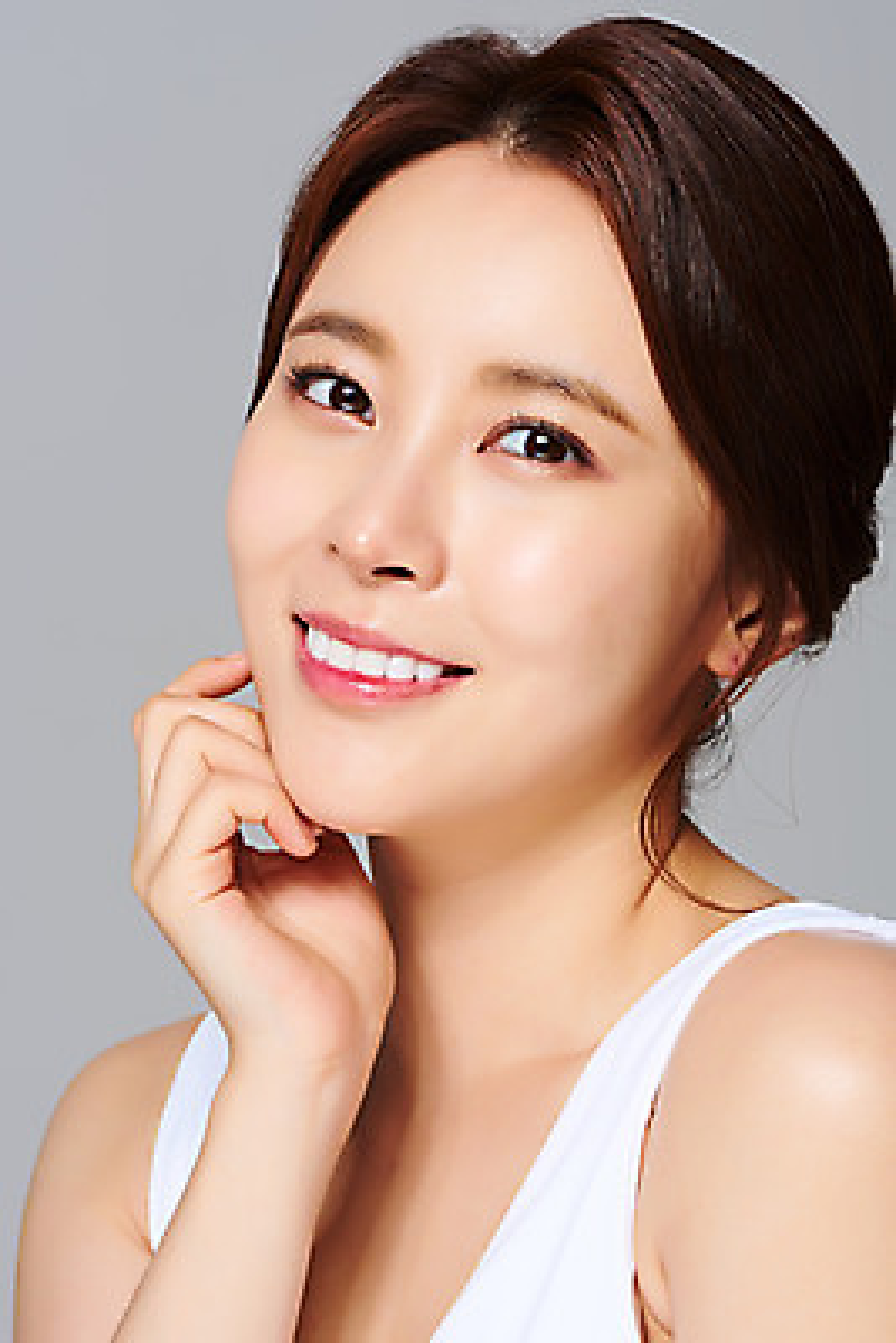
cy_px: 672
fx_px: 3916
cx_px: 448
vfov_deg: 19.4
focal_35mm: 105
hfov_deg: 13.1
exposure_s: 1/125
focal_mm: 105
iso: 64
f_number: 16
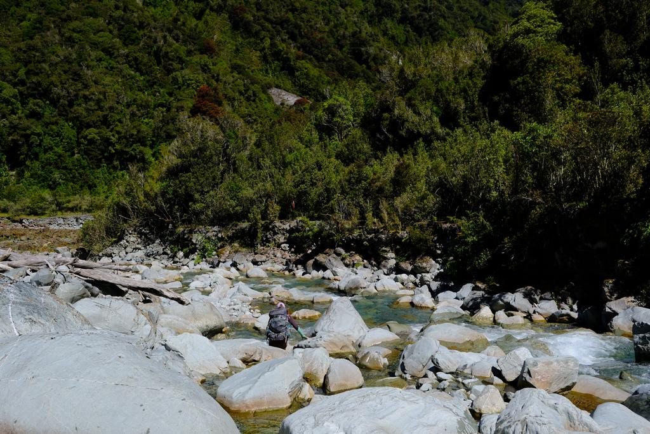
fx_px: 632
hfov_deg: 54.4
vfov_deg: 37.9
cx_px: 325
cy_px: 217
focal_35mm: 35
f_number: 8
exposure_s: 1/1800
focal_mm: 23
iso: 640
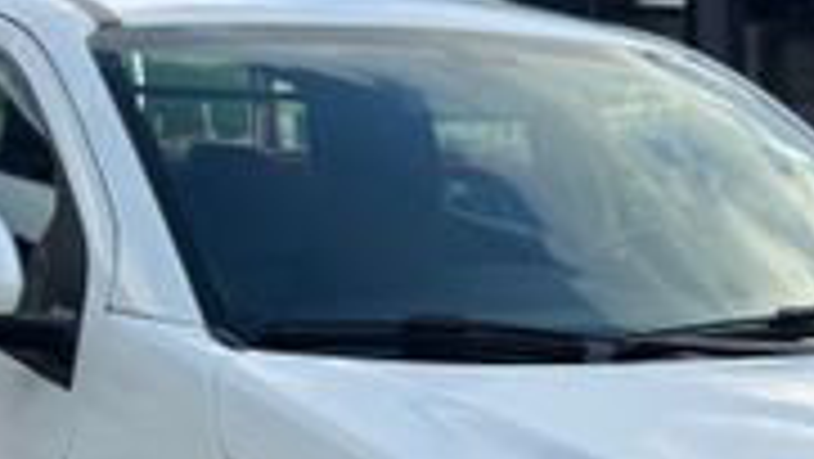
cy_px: 684
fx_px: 1468
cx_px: 603
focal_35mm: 68
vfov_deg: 16.3
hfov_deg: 30.5
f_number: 1.78
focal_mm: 6.76
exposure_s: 1/1261
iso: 80
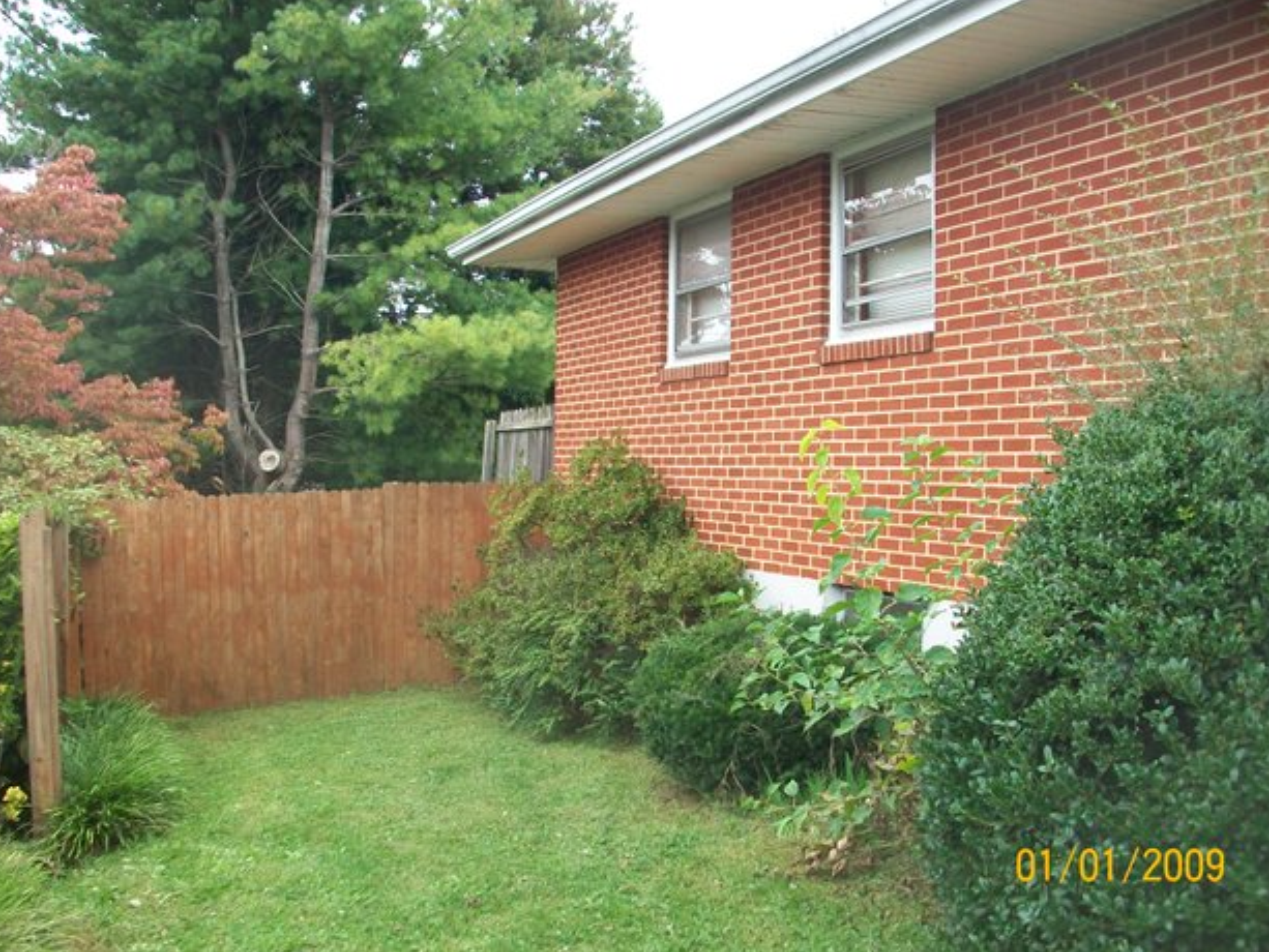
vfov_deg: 40.7
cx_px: 639
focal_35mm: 35
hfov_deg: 52.6
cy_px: 485
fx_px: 1283
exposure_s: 1/125
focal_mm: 5.7
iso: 80
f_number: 2.8
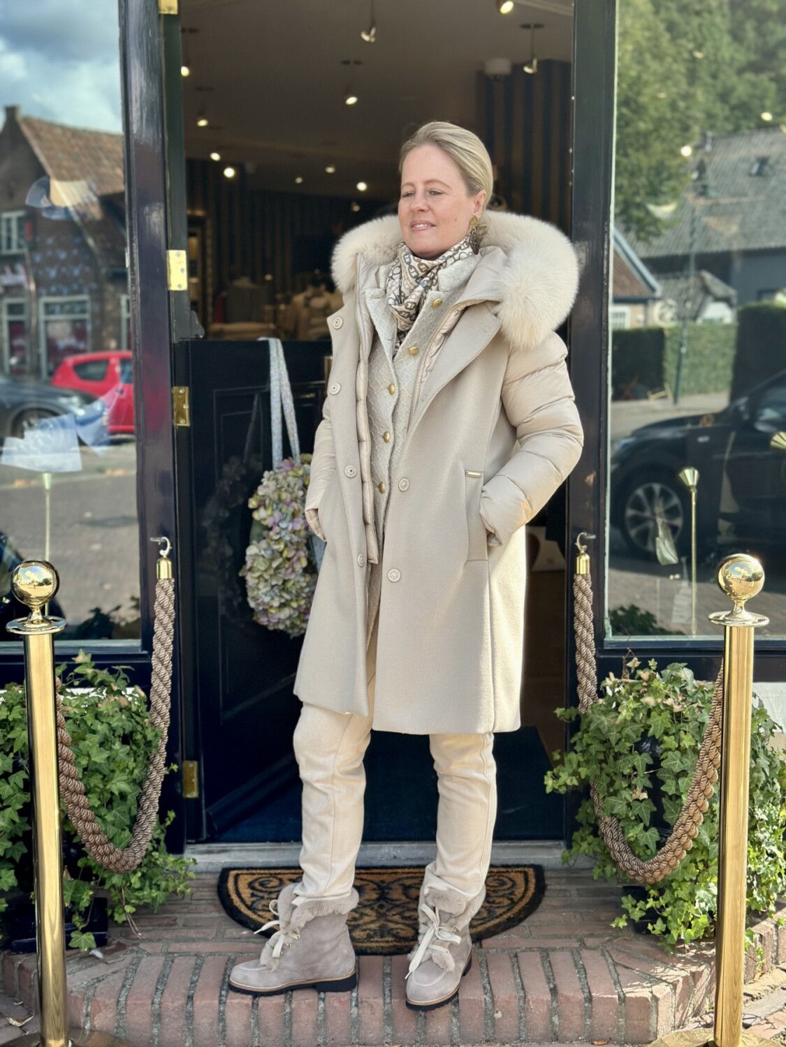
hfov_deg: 30.3
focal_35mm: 48
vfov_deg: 39.7
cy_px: 524
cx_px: 393
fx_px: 1453
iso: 80
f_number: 1.78
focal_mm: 6.86
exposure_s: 1/1916
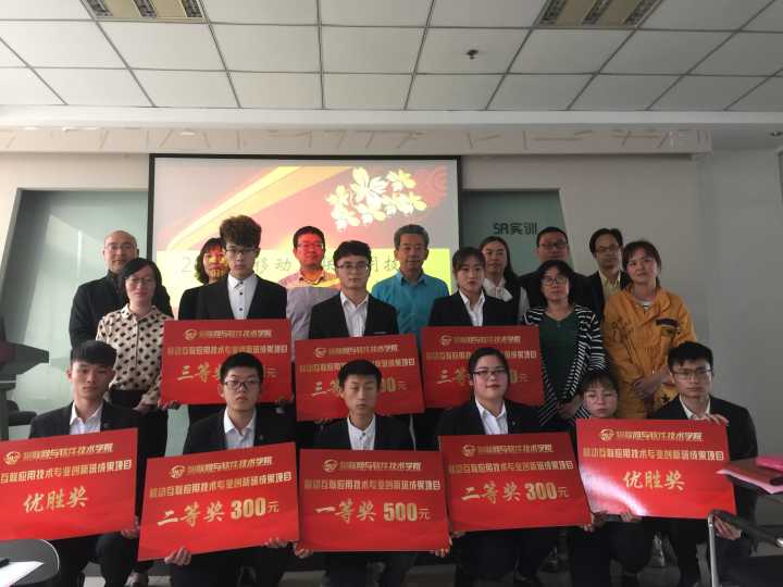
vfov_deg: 48.2
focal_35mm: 29
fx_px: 656
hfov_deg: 61.7
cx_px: 392
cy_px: 294
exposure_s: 1/17
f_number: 2.2
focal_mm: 4.15
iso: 50
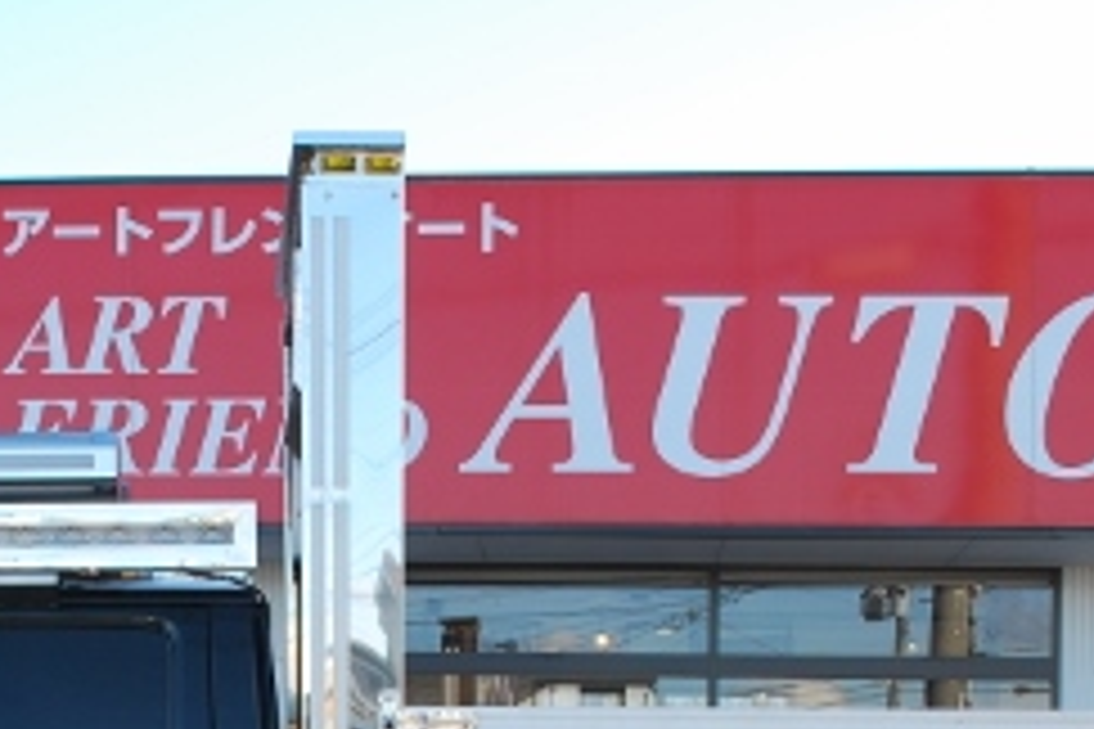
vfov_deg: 13.8
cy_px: 950
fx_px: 2887
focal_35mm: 95
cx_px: 266
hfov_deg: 21.3
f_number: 5.6
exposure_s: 1/125
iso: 100
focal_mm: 24
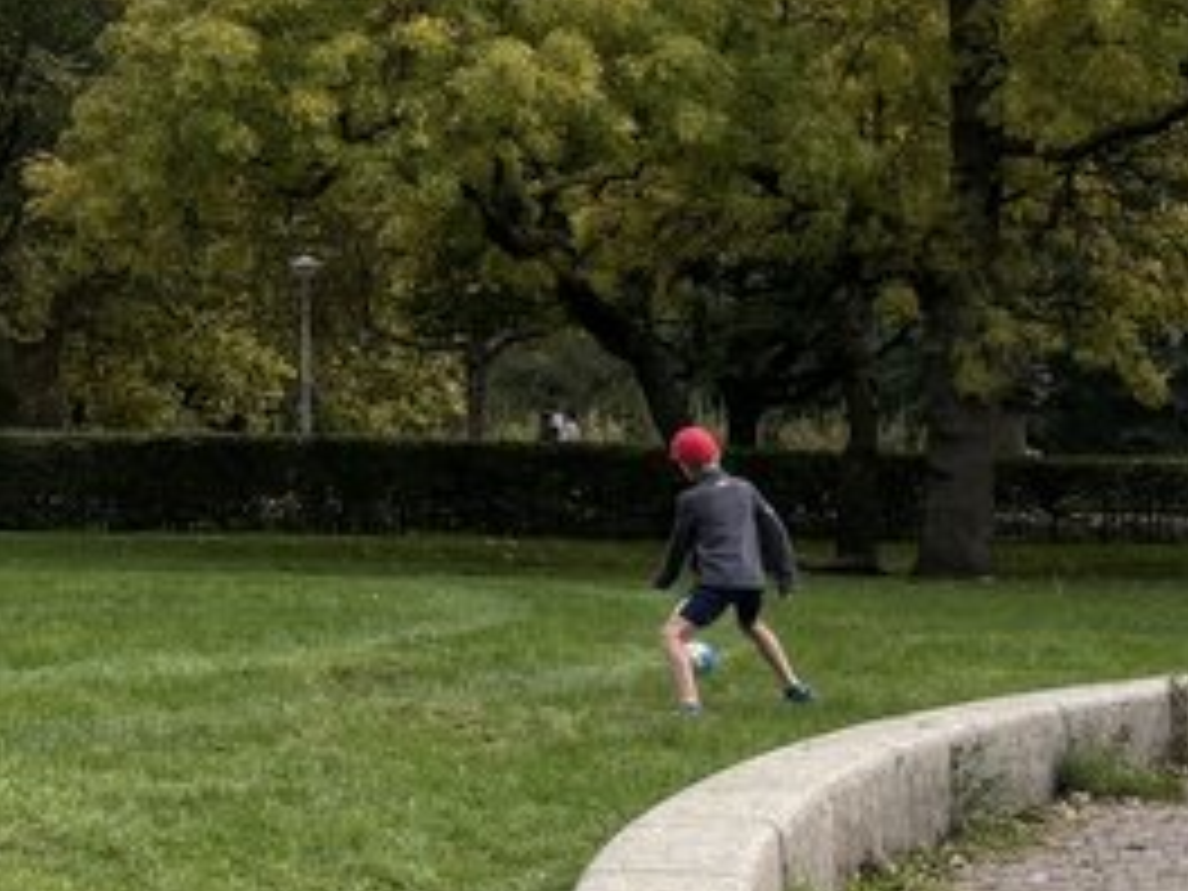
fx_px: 3466
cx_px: -18
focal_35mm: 101
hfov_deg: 18.9
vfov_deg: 14.5
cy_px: 126
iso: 50
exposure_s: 1/3650
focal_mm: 5.96
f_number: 1.6
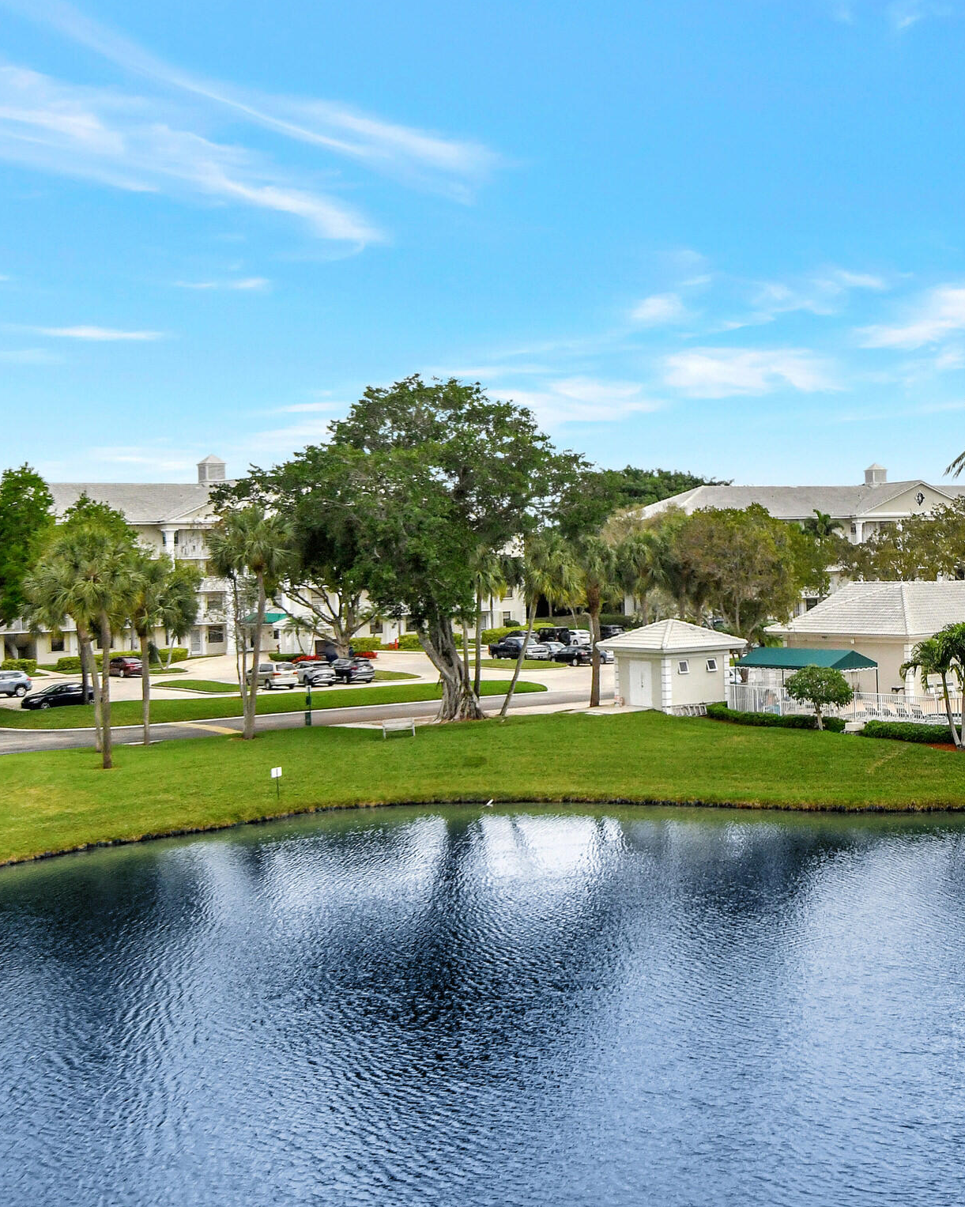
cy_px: 577
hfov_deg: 34.2
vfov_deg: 42.9
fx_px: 1536
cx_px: 711
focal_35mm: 43
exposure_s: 1/2500
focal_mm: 18
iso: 1000
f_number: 8
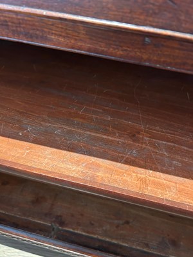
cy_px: 128
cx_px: 96
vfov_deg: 67.3
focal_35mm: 26
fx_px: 193
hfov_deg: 53.1
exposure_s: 1/40
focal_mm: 5.7
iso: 500
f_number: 1.5
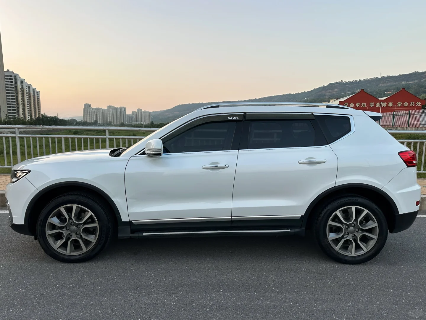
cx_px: 213
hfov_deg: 71.6
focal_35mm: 24
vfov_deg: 56.8
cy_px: 160
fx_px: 295
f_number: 1.78
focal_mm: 6.86
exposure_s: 1/280
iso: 80
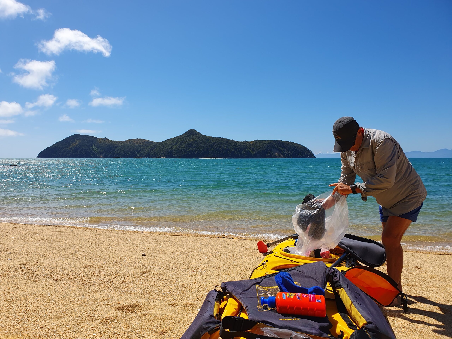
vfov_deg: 53.1
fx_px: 339
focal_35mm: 26
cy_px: 170
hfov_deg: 67.3
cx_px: 226
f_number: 2.4
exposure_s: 1/3104
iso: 50
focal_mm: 4.32
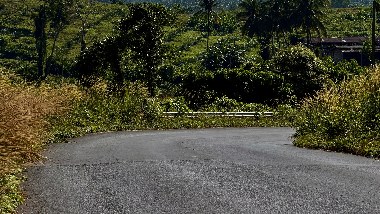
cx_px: 267
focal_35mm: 167
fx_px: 1683
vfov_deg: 7.2
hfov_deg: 12.9
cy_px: 11
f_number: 2.8
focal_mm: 16.89
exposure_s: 1/1211
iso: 20
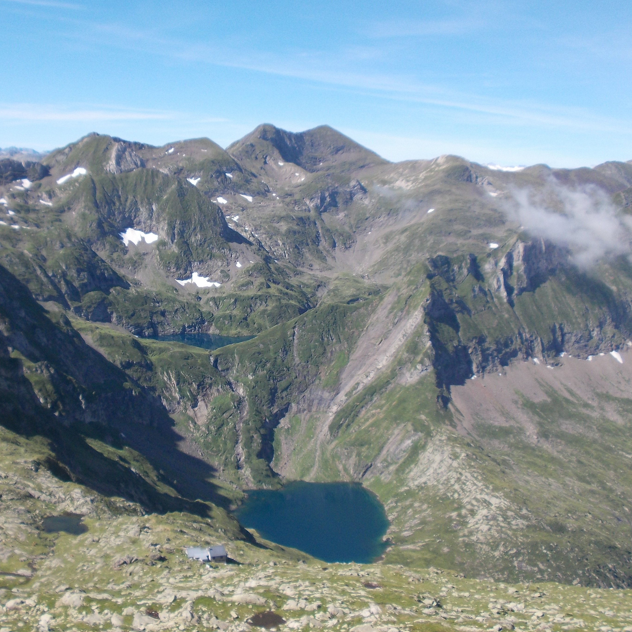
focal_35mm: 45
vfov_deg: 37.6
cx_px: 226
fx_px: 930
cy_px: 316
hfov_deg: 37.3
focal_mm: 5.3
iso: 80
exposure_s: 1/160
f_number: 6.2
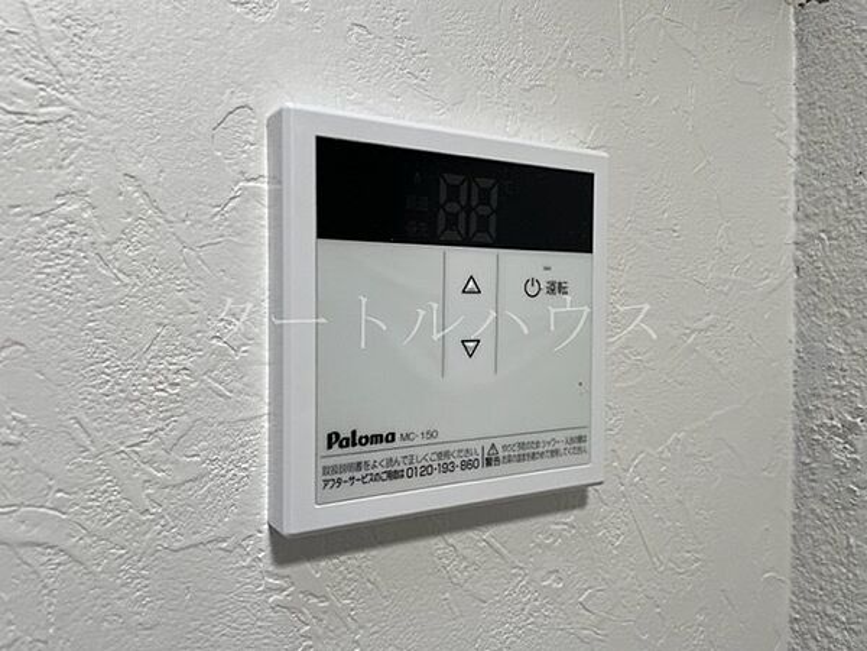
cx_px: 434
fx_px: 651
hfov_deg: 67.3
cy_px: 326
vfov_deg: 53.1
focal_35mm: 26
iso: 100
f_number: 1.6
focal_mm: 4.2
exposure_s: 1/120
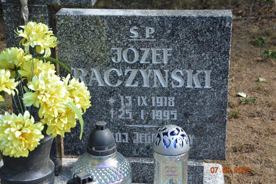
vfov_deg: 18.2
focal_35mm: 75
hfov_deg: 27.0
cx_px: 138
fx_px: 575
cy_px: 92
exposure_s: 1/125
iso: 140
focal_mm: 50
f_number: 5.6
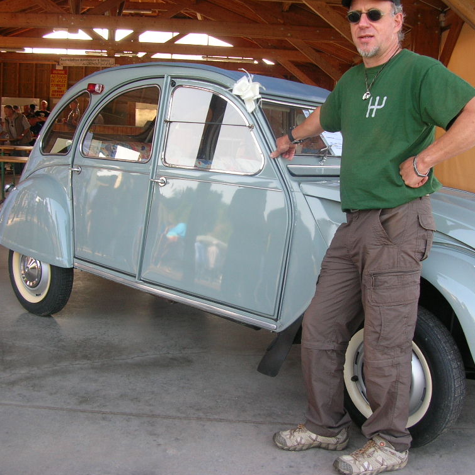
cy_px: 234
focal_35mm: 42
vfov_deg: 40.0
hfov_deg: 39.9
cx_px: 272
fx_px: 652
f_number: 2.8
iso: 50
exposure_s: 1/74
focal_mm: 5.8
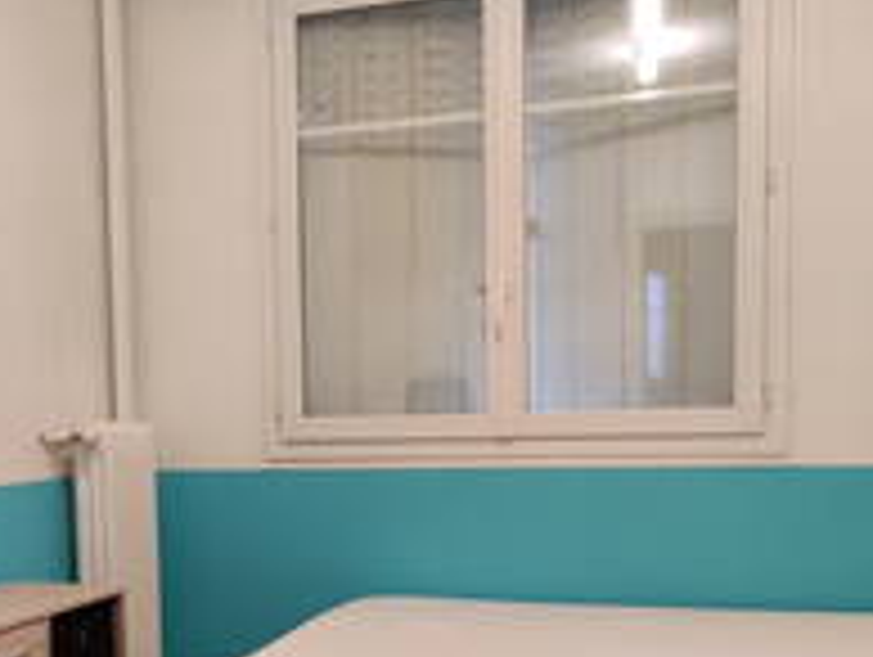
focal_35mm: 50
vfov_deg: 28.8
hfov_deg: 37.7
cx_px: 279
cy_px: 482
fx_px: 1263
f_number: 1.65
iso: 1250
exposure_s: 1/50
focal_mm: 4.75
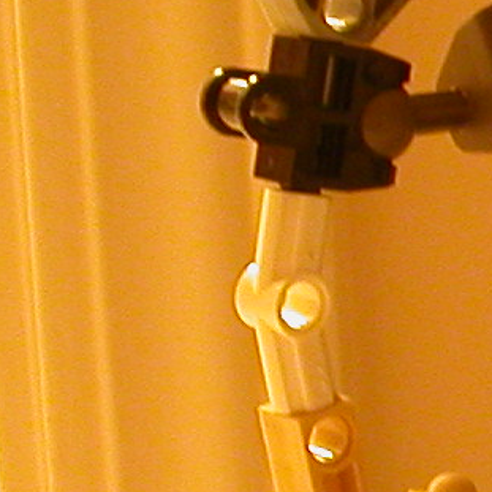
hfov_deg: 9.7
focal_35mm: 168
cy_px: 421
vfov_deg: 10.4
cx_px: 956
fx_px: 2701
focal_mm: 5.6
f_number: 2.7
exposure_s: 1/4.8
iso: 177
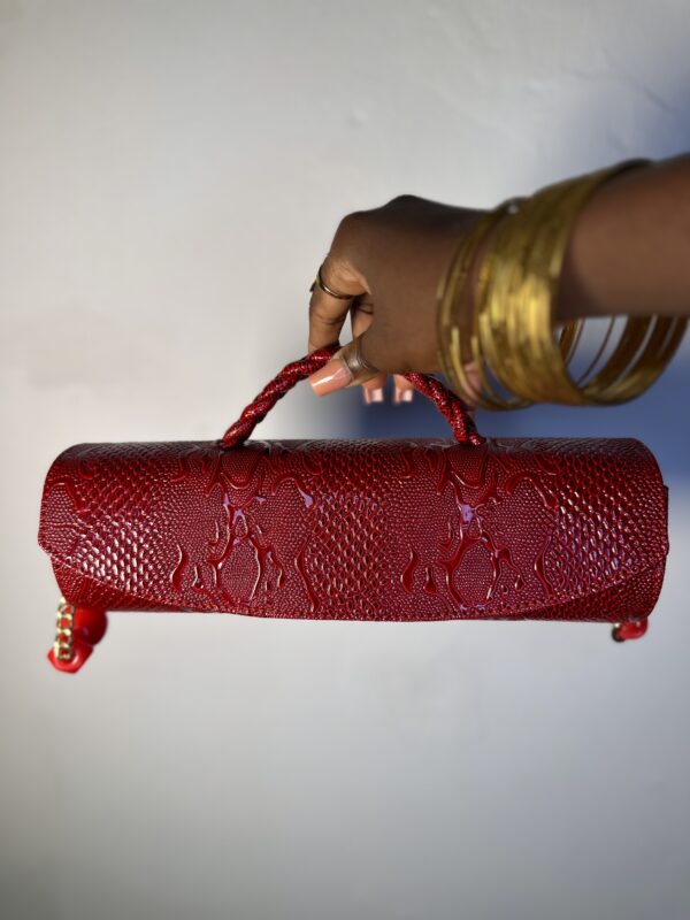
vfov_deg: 71.6
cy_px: 460
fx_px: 638
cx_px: 345
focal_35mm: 24
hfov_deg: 56.8
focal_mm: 6.86
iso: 80
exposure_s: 1/398
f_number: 1.78
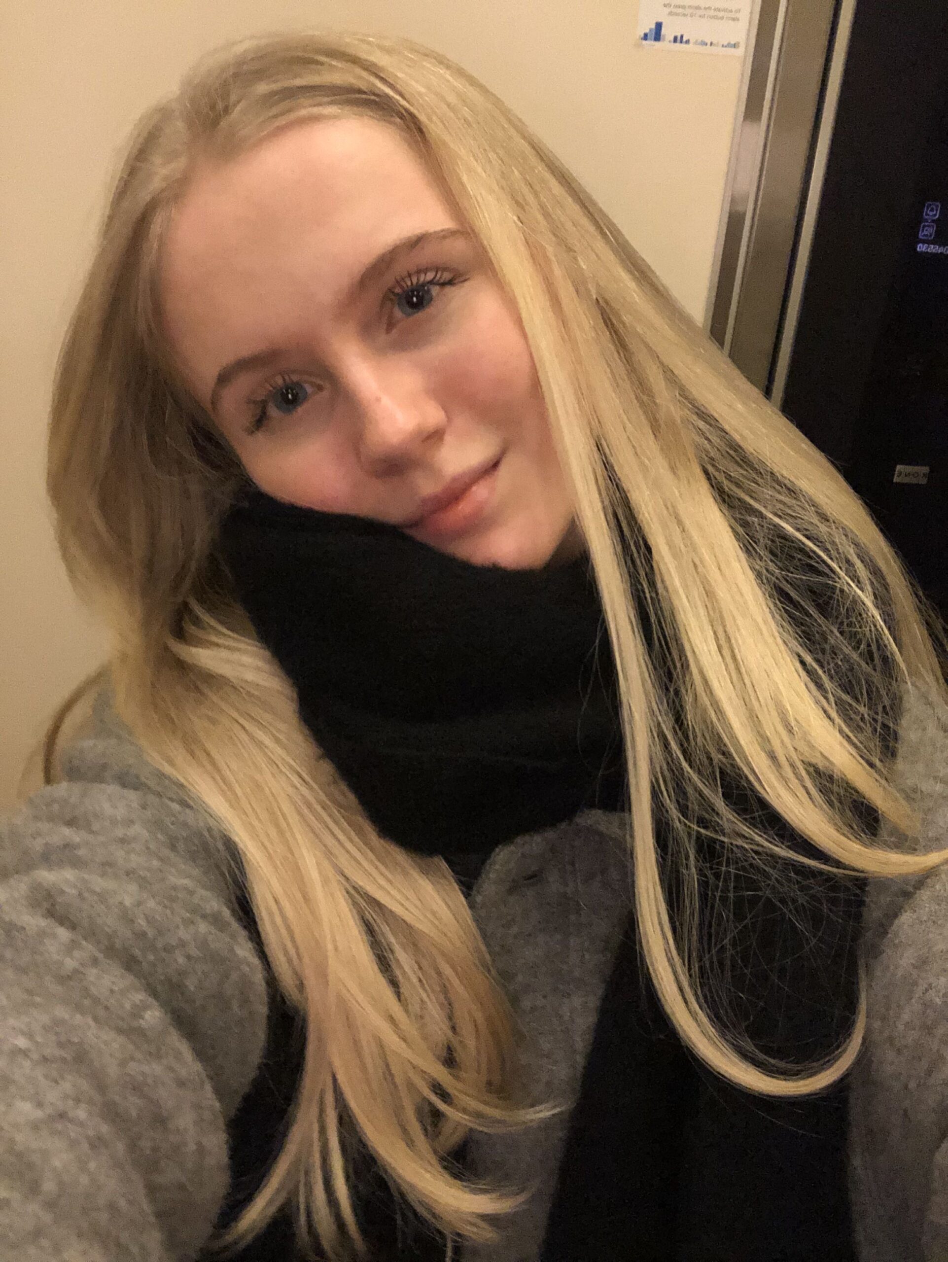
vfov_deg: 56.8
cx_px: 474
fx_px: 1167
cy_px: 631
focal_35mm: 32
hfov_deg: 44.2
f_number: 2.2
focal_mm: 2.87
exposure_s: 1/25
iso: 500
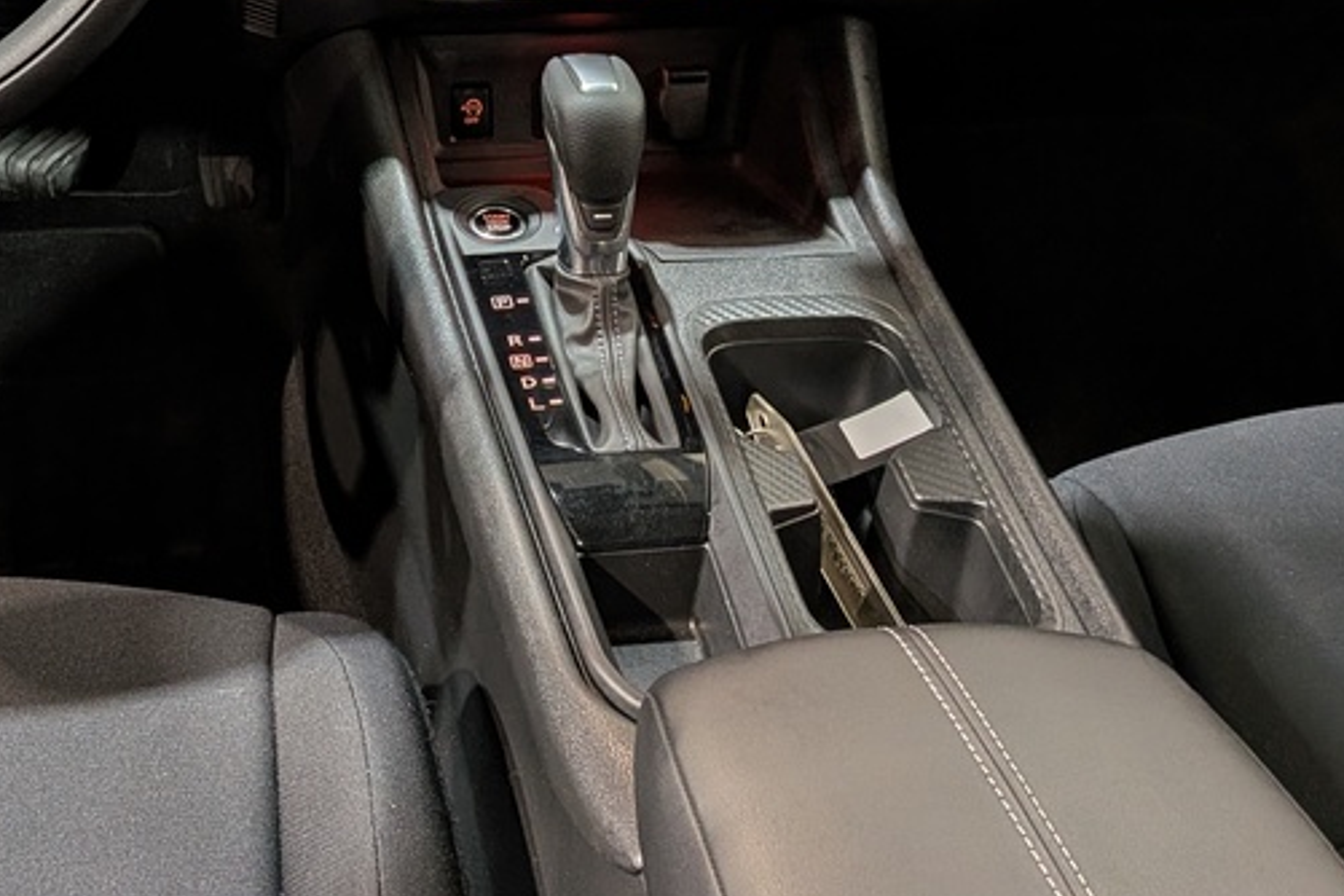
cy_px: 142
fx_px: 1904
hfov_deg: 38.6
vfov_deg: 25.9
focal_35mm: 51
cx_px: 478
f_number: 1.7
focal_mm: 4.53
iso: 88
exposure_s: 1/50
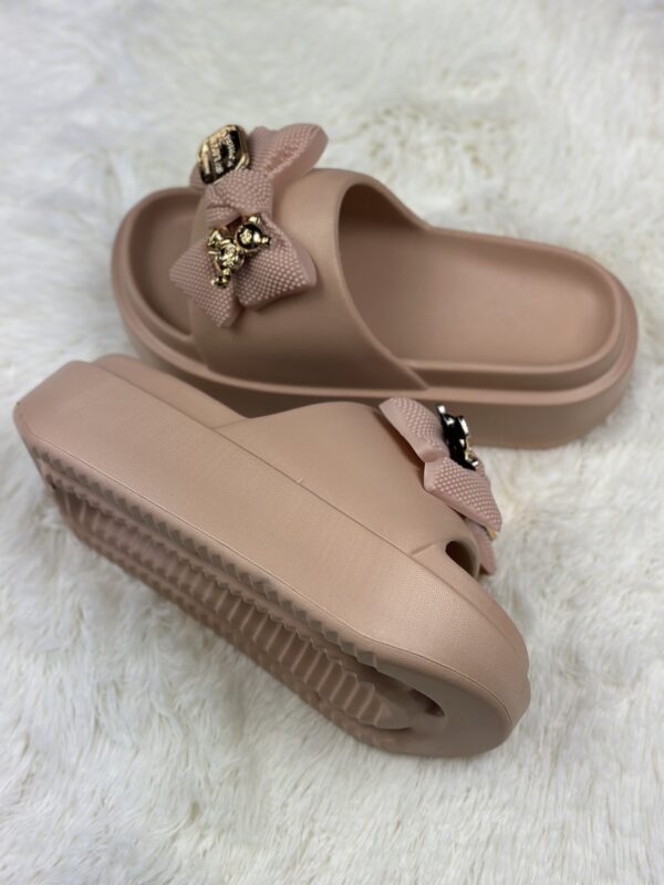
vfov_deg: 39.7
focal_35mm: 48
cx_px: 332
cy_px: 442
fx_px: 1228
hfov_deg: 30.3
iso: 100
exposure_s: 1/1916
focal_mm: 6.86
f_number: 1.78
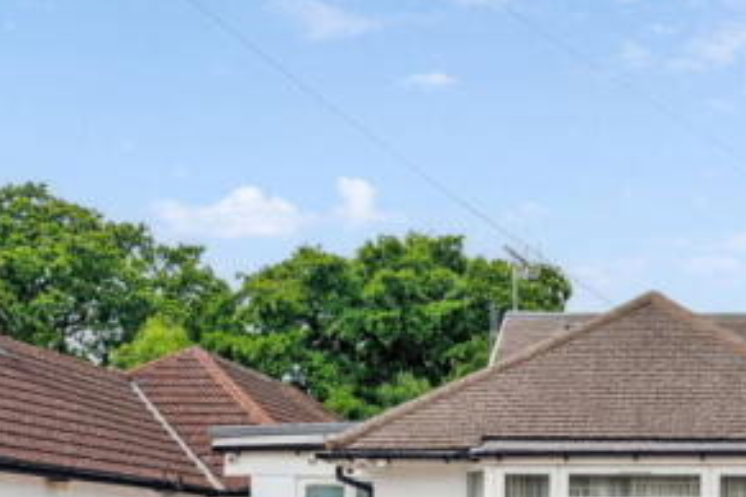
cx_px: 711
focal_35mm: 54
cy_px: 532
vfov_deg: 23.7
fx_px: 1119
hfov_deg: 34.2
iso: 320
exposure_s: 1/250
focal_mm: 24
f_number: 9
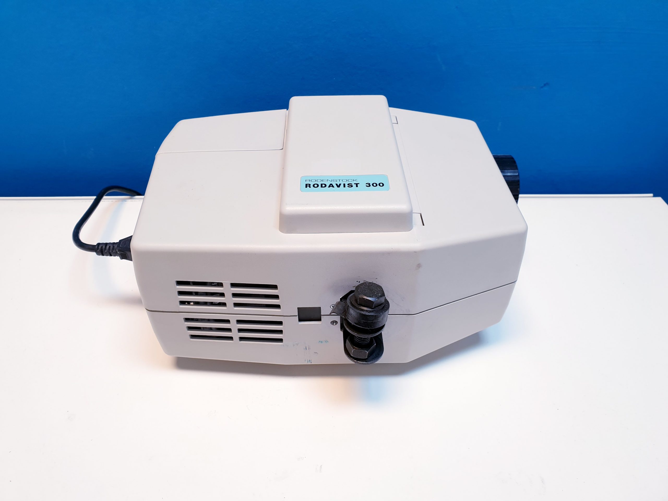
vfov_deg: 53.1
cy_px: 250
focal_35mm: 26
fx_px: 502
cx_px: 334
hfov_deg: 67.3
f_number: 2.4
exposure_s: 1/50
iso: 80
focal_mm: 4.3
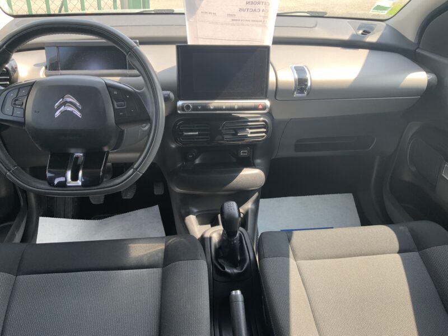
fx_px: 375
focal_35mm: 29
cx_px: 224
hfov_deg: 61.7
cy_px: 168
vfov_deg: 48.2
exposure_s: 1/122
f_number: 1.8
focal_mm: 3
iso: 25
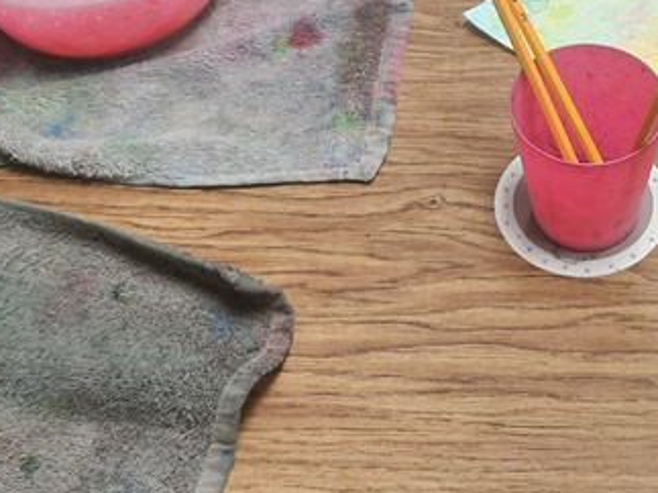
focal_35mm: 73
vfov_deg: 18.5
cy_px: -179
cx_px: 560
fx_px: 1387
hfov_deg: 26.0
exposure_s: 1/120
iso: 400
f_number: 1.8
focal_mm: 5.4
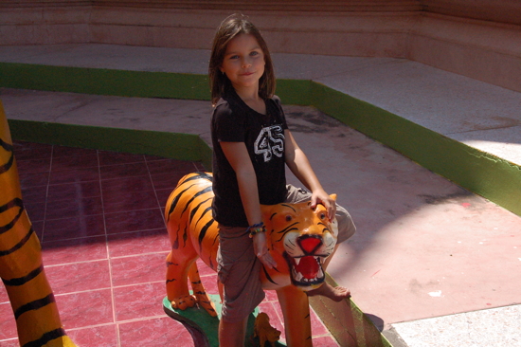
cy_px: 174
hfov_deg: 41.1
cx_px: 260
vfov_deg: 28.0
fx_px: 694
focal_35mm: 48
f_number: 6.3
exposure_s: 1/4000
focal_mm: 32
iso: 1600
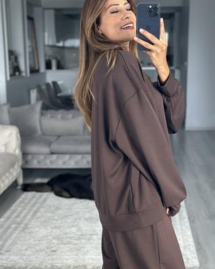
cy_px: 142
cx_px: 122
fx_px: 485
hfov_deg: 25.0
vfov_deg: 31.0
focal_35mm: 61
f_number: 1.78
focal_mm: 6.86
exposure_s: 1/172
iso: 100
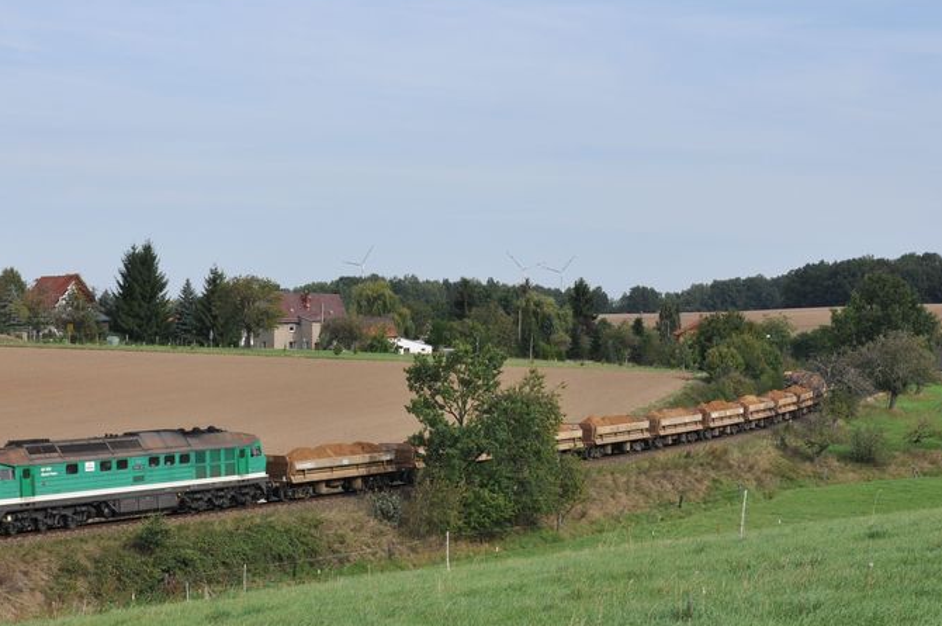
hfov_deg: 26.0
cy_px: 350
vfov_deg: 17.4
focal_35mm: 78
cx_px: 446
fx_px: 2039
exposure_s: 1/400
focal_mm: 34
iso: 250
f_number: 9
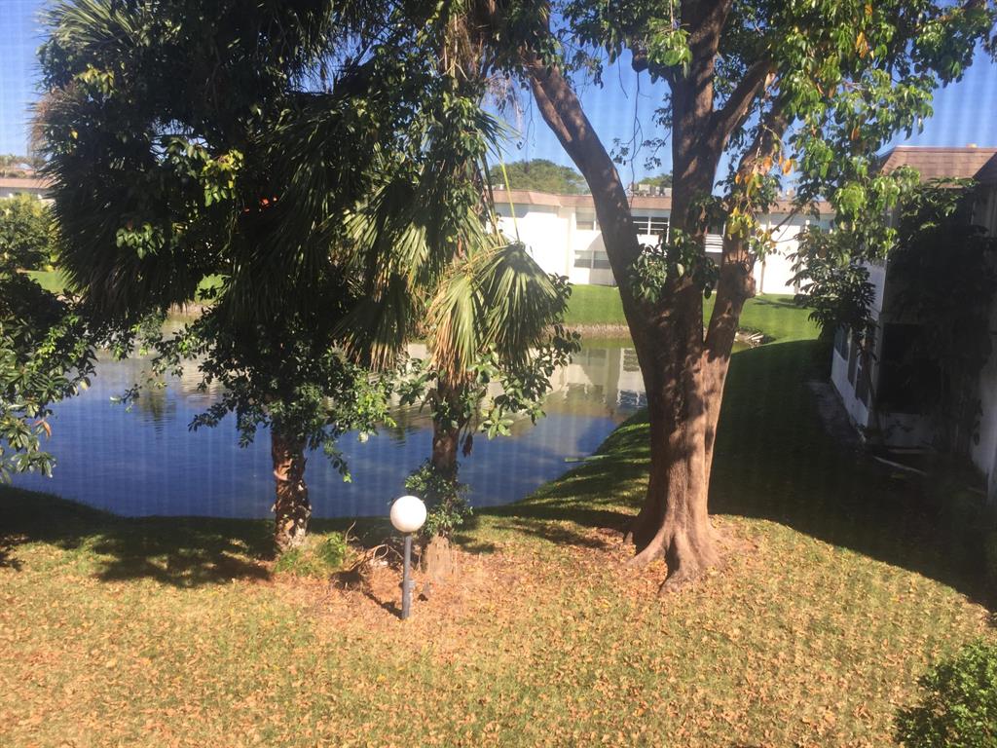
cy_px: 374
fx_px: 835
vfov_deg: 48.2
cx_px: 498
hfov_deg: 61.7
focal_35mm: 29
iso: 32
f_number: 2.2
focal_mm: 4.15
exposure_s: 1/628
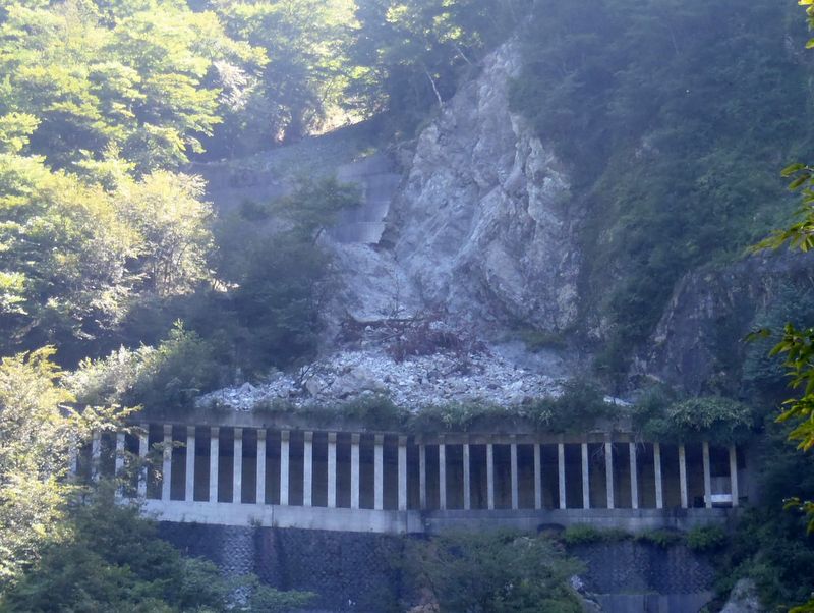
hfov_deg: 30.2
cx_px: 407
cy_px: 306
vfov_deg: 23.0
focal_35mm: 64
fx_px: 1507
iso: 160
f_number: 5.4
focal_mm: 11.43
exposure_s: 1/60
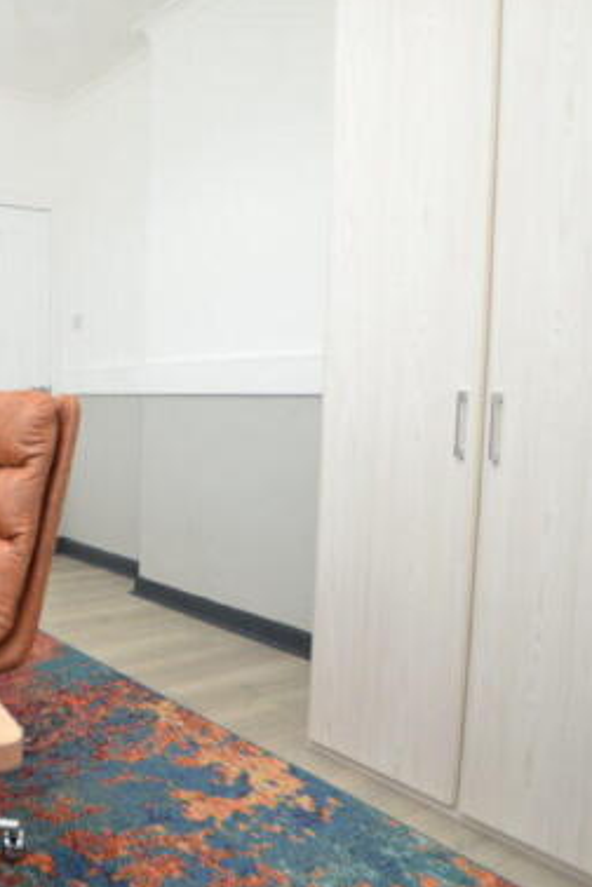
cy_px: 425
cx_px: -80
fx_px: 641
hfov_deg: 39.2
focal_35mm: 26
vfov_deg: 69.4
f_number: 4
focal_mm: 10
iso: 720
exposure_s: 1/60
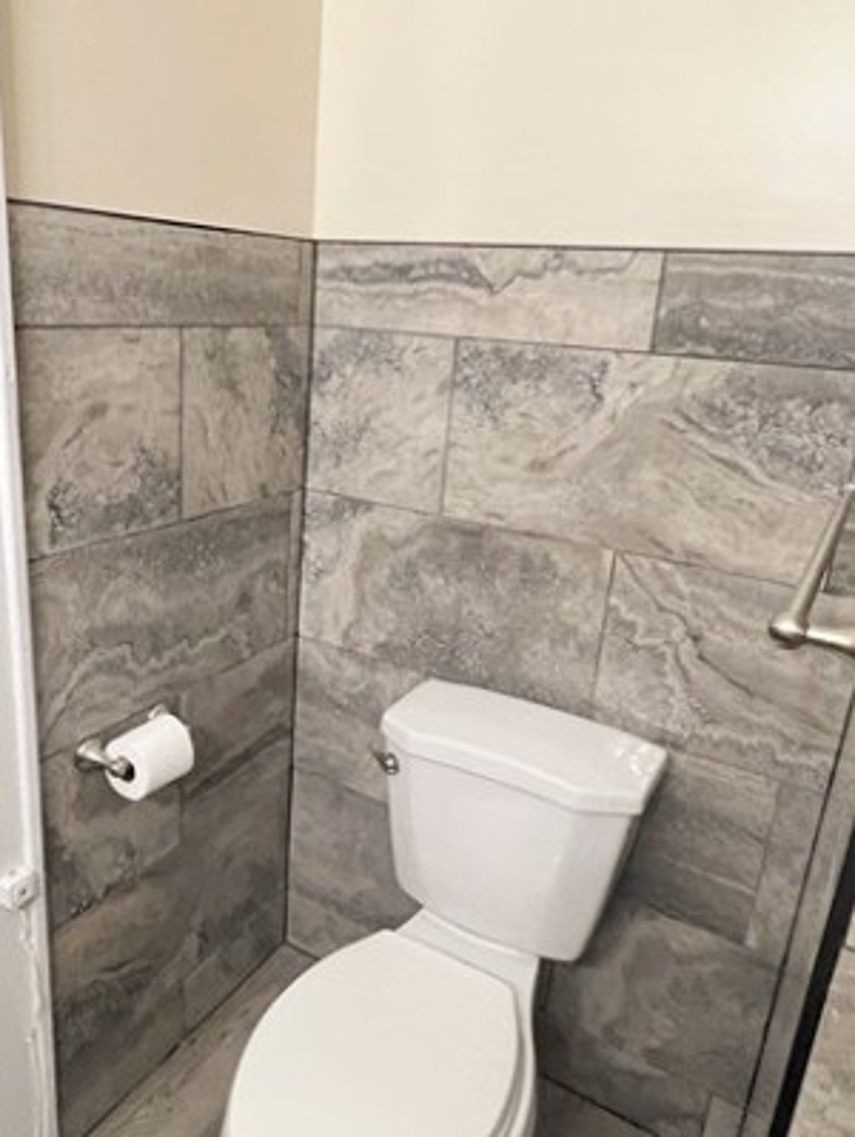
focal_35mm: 25
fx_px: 822
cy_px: 570
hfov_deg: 54.6
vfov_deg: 69.3
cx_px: 345
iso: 500
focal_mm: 1.57
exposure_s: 1/60
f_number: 1.8
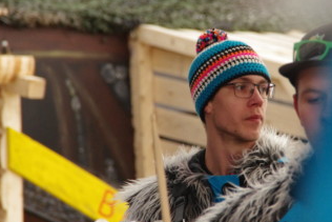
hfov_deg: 4.4
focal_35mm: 473
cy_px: 100
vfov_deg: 2.9
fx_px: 4364
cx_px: 219
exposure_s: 1/250
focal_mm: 200
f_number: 9
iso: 3200
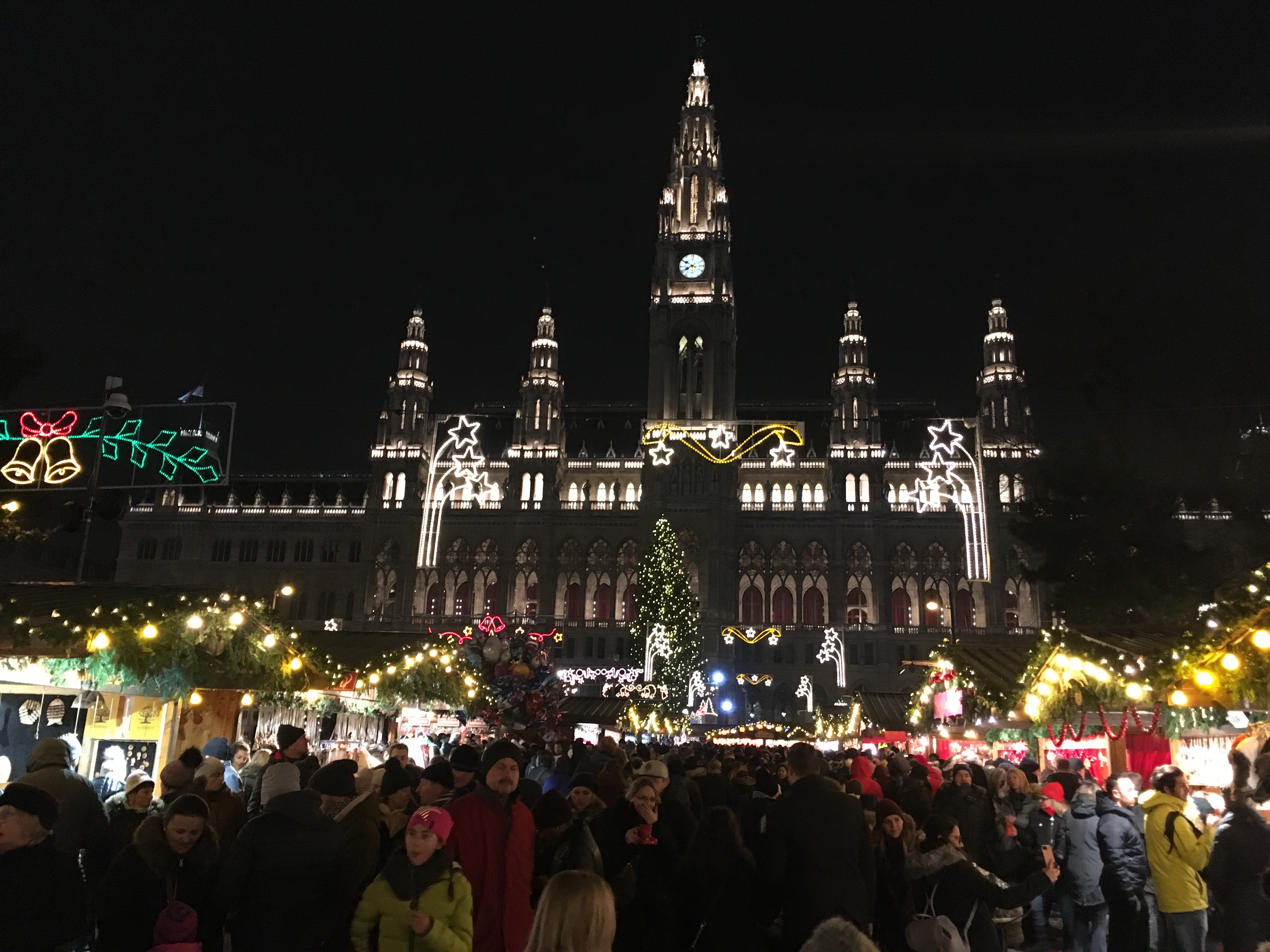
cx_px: 635
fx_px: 1064
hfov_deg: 61.7
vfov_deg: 48.2
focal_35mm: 29
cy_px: 476
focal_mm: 4.15
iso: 250
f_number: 2.2
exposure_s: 1/17
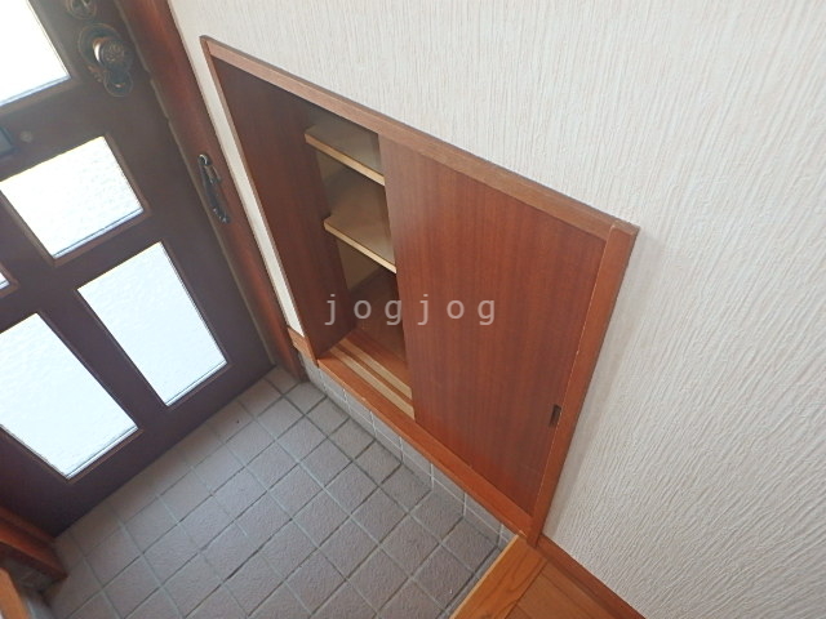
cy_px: 310
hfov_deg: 73.9
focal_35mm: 23
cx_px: 413
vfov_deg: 58.9
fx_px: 549
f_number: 3.8
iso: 200
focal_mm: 4
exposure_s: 1/50
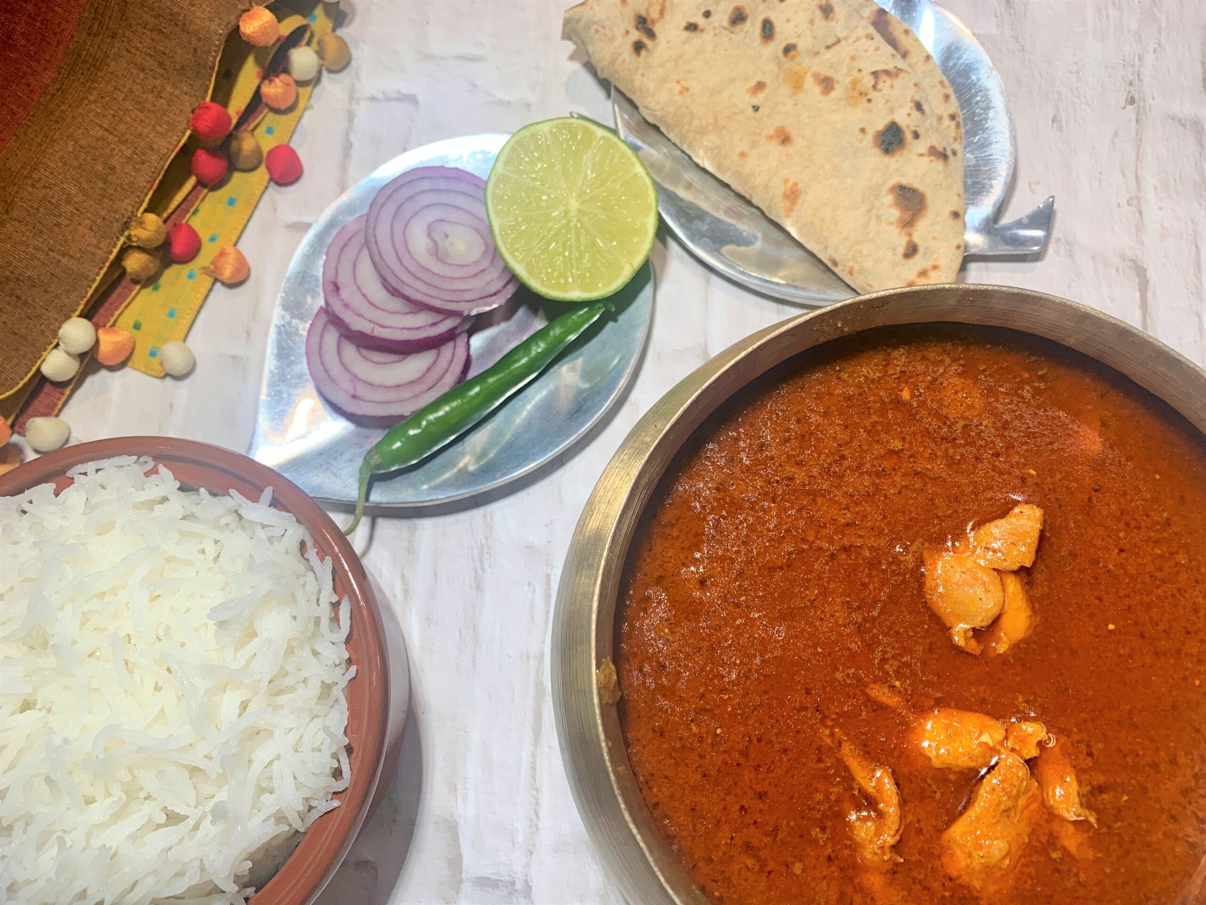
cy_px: 452
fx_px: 906
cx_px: 603
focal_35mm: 26
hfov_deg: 67.3
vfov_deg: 53.1
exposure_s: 1/100
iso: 50
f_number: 1.8
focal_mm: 4.25
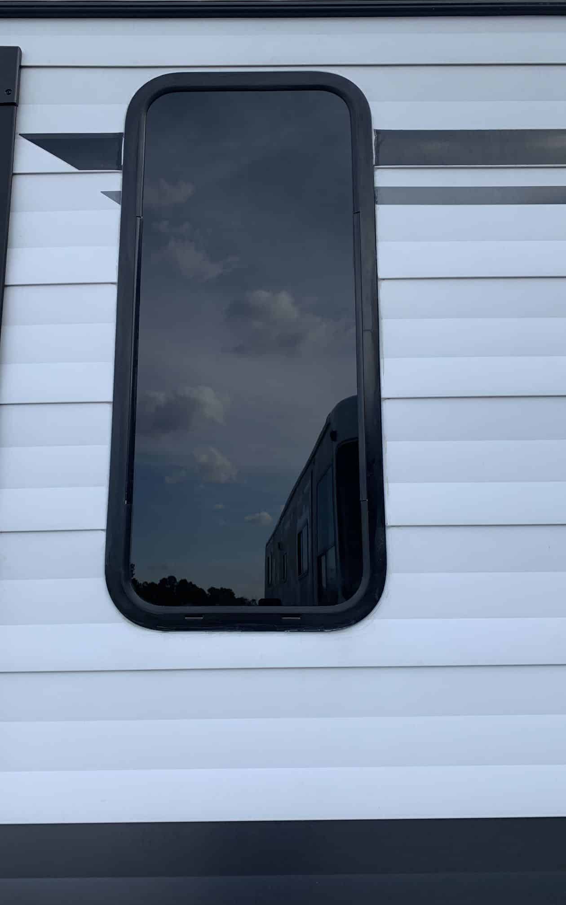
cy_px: 455
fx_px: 691
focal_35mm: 28
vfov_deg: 66.5
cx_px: 259
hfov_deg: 44.5
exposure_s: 1/815
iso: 25
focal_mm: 4.25
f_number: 1.8
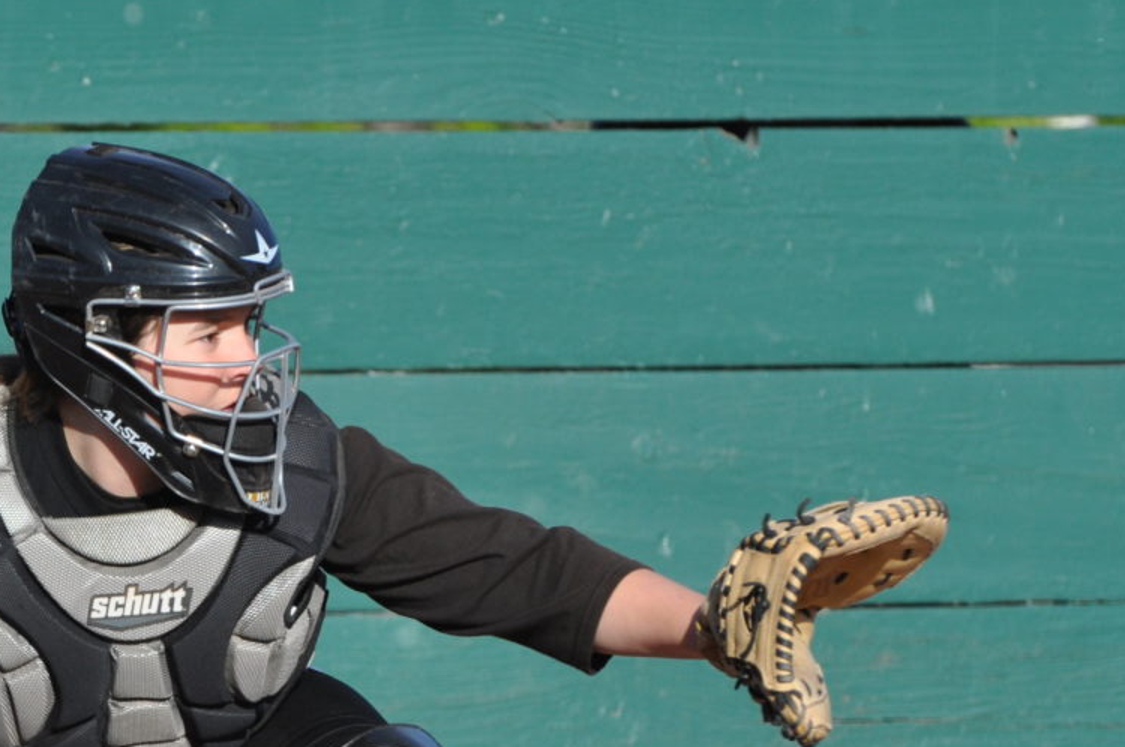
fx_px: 16291
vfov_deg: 2.6
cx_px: 123
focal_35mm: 522
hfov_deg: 4.0
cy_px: 642
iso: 400
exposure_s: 1/1600
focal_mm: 170
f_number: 6.3
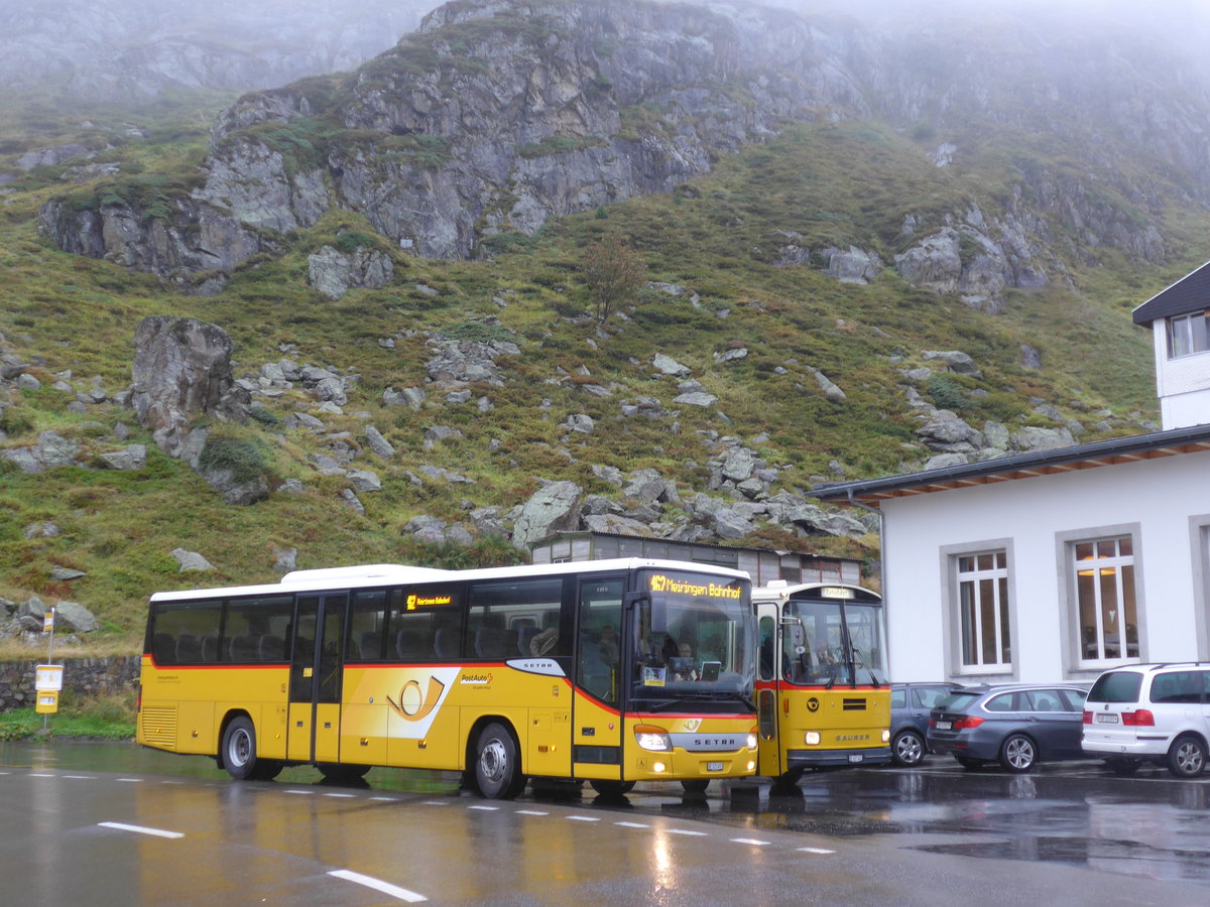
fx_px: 1538
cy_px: 454
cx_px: 605
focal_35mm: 44
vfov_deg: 32.9
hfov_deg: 42.9
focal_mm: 9
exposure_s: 1/60
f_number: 2.8
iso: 125
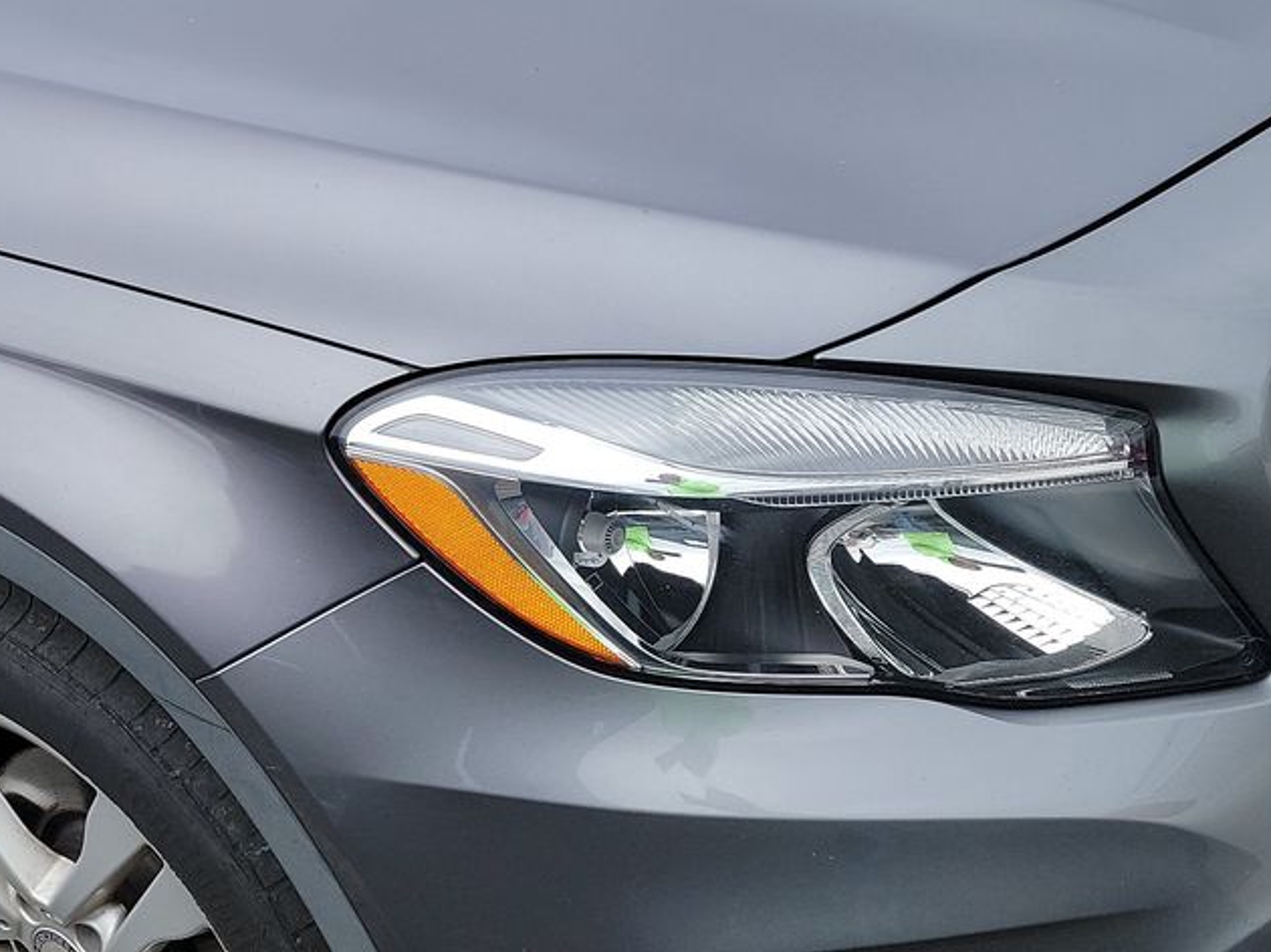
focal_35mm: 61
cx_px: 200
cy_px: 387
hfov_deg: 30.7
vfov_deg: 24.0
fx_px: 2239
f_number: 1.8
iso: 50
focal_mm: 6.7
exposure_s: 1/560
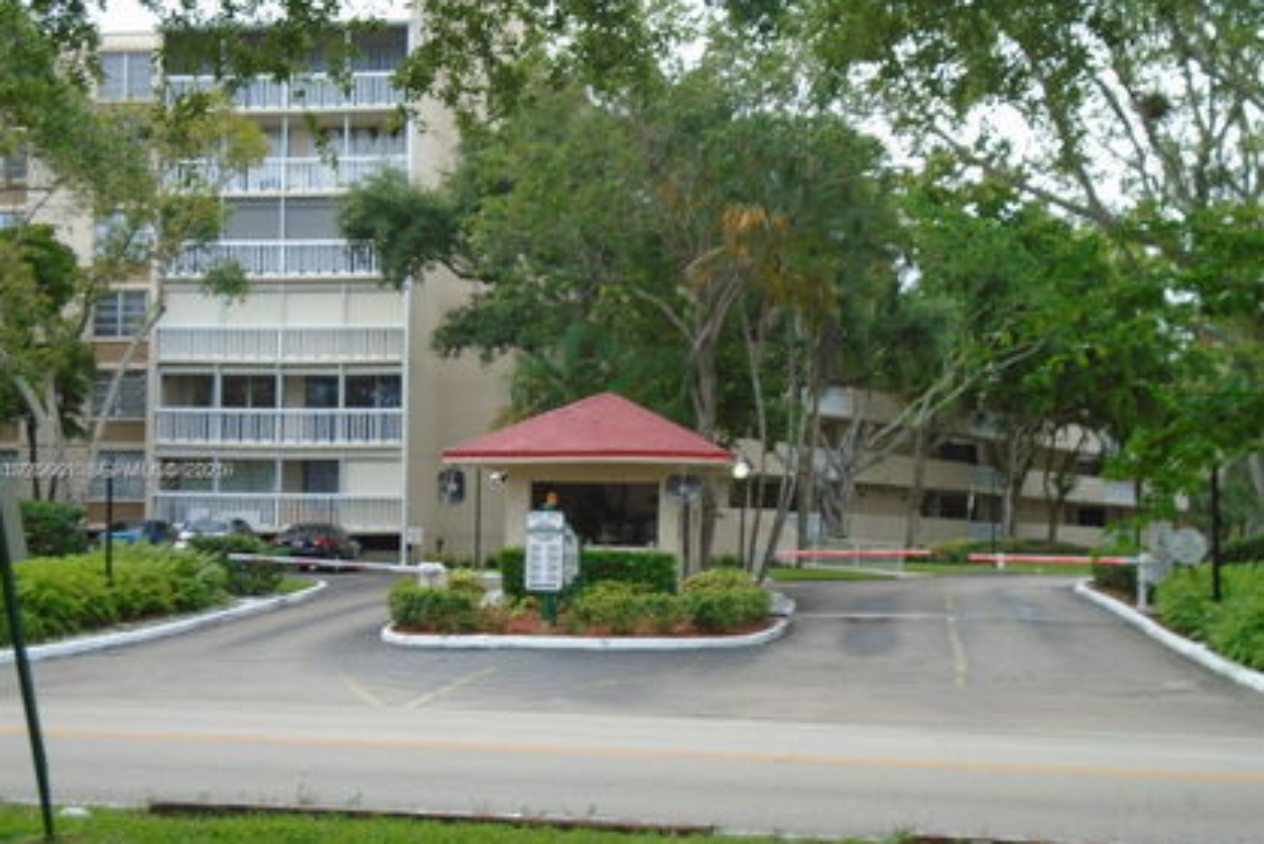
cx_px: 621
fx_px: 1826
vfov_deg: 26.0
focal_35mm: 52
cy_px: 472
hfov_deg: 38.2
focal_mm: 8.7
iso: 100
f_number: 4.5
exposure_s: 1/80
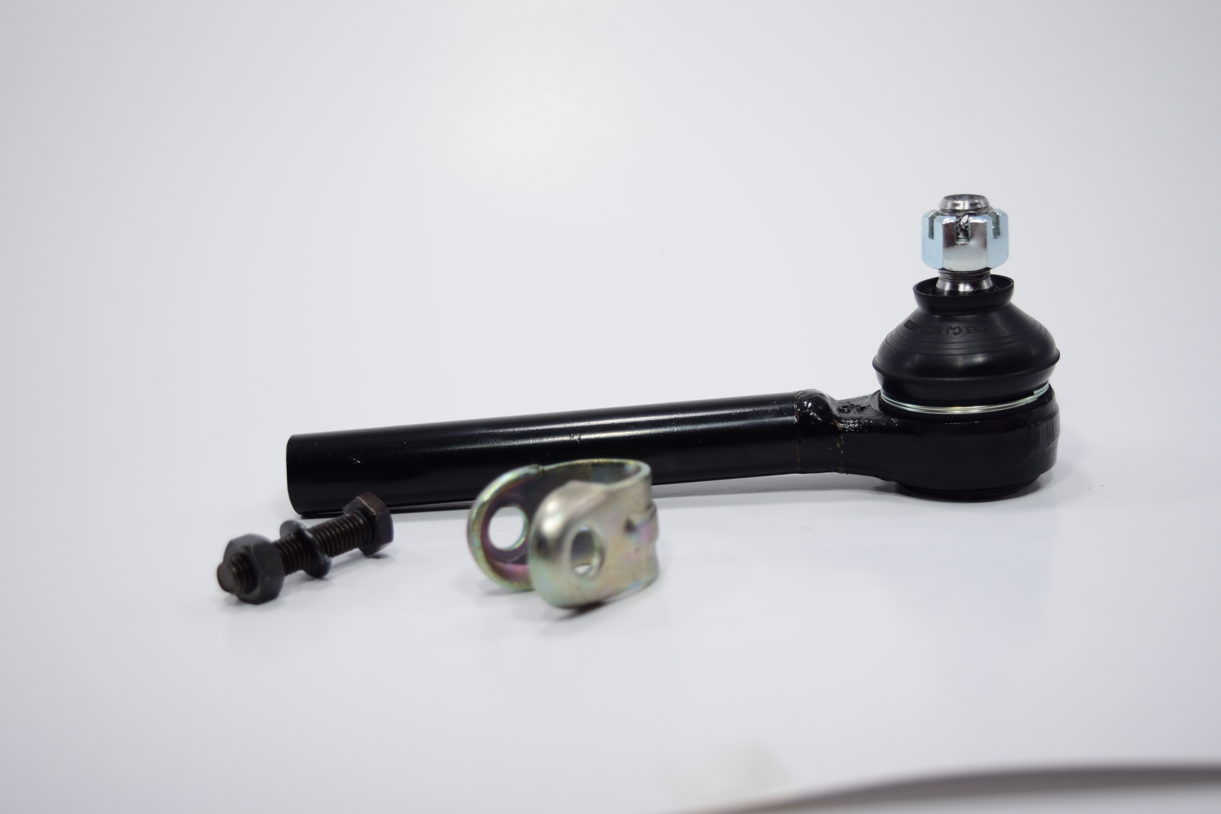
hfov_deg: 37.9
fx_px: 1780
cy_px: 407
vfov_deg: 25.8
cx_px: 610
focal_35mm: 52
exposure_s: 1/200
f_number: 4.5
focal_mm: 35
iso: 400
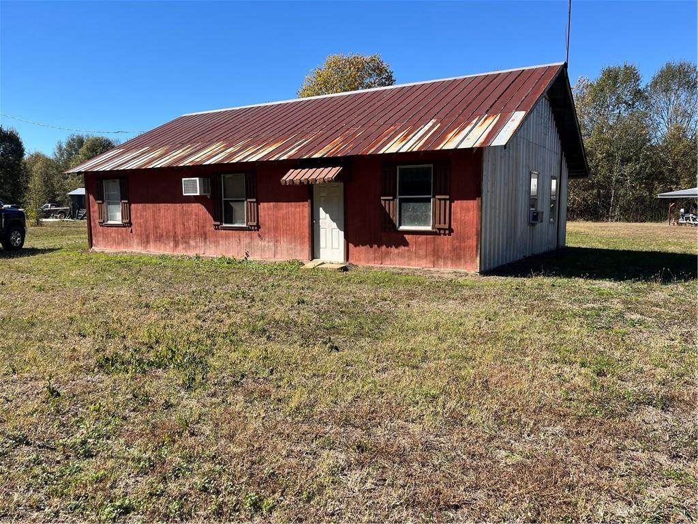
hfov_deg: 67.3
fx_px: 524
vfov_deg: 53.1
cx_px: 349
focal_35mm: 26
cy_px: 262
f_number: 1.6
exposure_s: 1/1992
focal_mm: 5.1
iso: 50
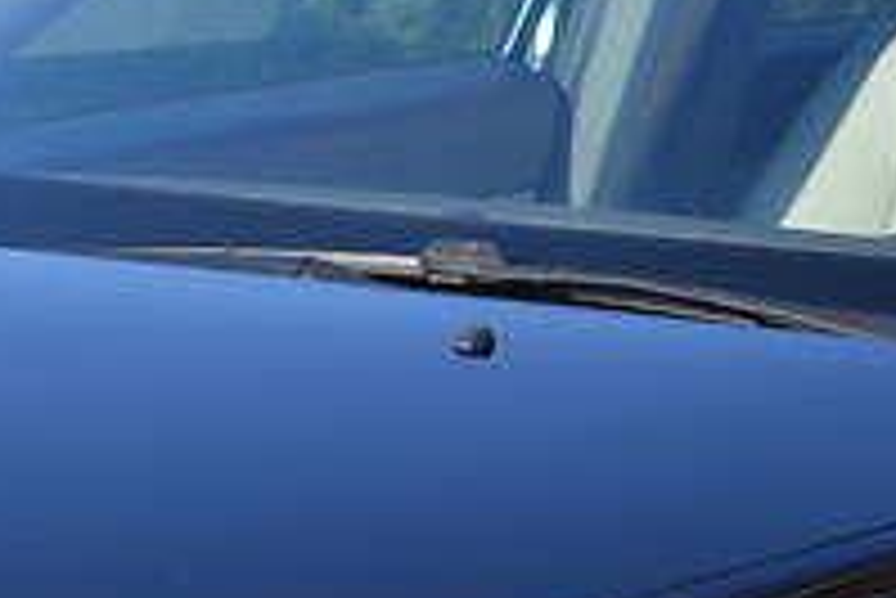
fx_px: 8244
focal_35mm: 331
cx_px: 477
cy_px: 848
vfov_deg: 4.1
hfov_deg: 6.2
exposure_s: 1/160
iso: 100
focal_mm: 55
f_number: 6.3
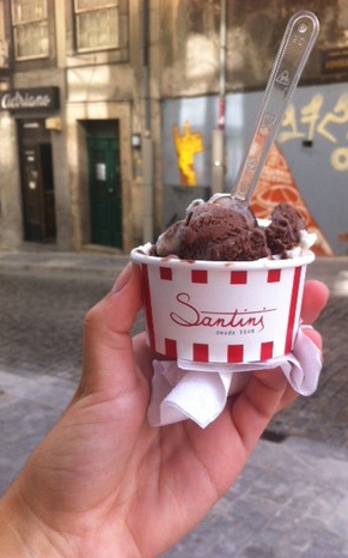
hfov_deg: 33.5
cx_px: 210
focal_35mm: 38
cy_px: 279
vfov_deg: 51.6
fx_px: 577
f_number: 2.8
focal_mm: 3.85
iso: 80
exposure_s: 1/191
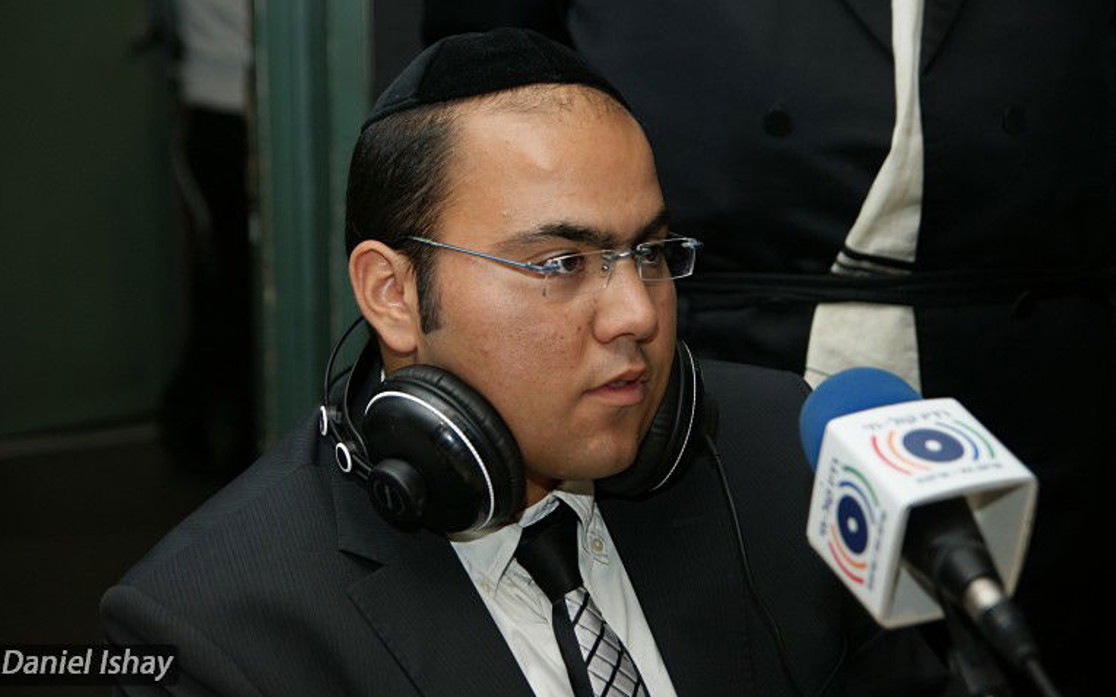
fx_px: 2432
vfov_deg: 16.3
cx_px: 564
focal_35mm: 80
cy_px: 316
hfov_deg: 25.8
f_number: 2.8
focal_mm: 50
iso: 100
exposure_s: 1/80
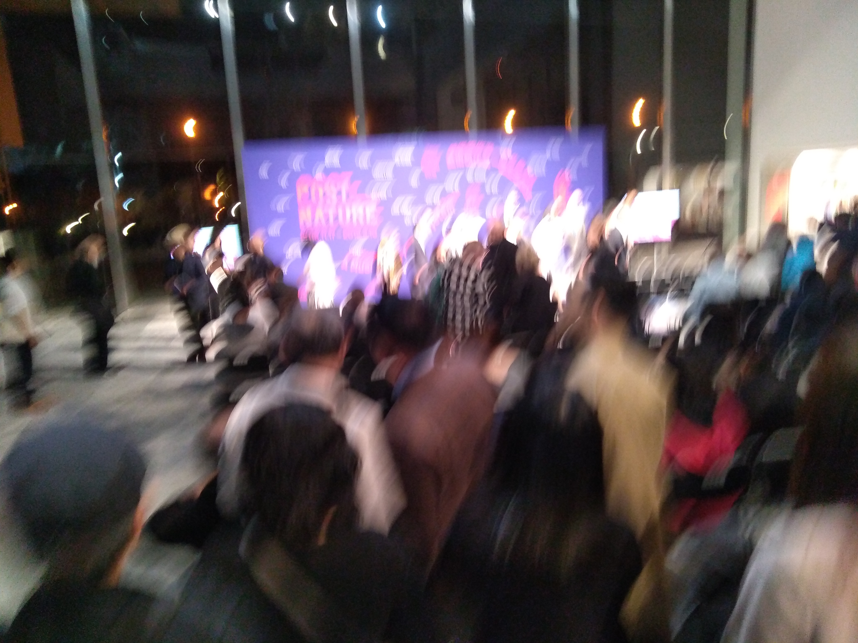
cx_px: 429
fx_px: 644
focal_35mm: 26
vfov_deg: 53.1
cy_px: 322
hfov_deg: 67.3
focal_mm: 3.46
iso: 765
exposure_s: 1/20
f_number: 2.2
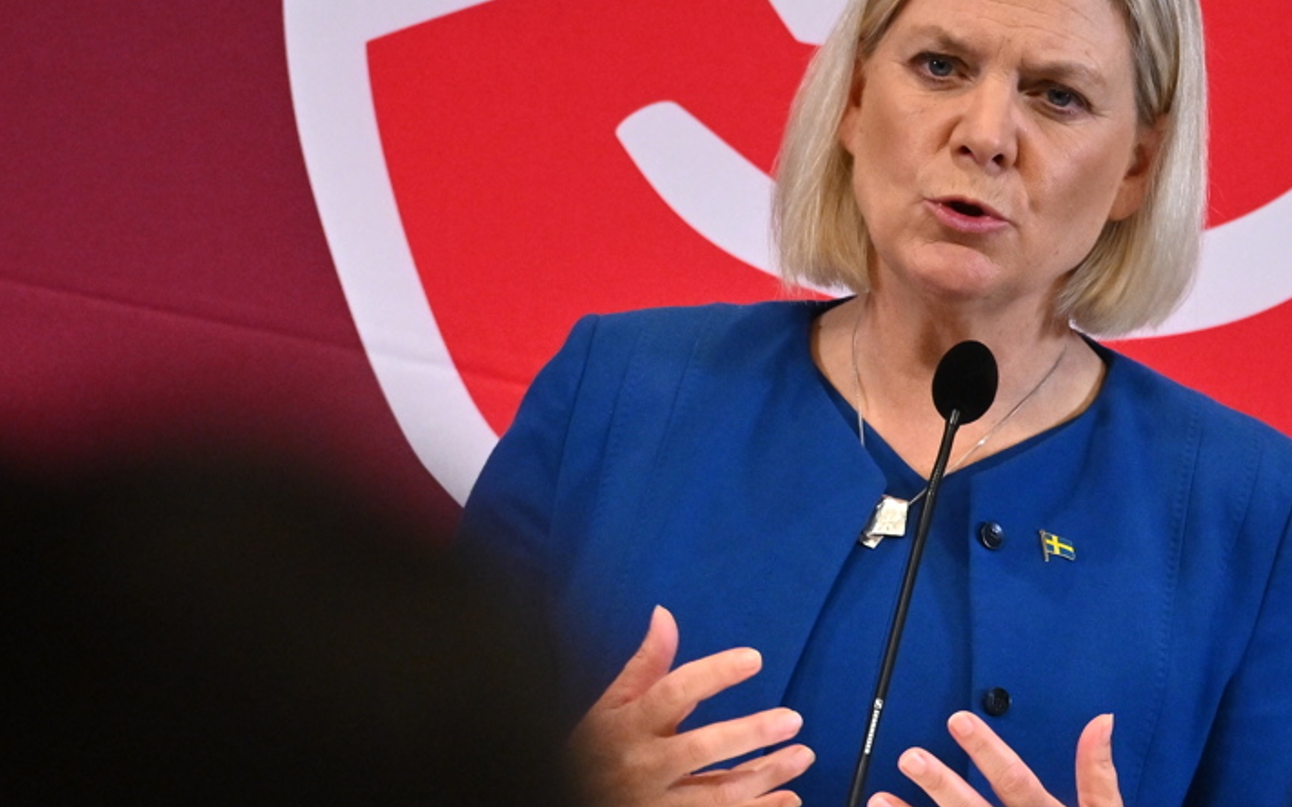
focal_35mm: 390
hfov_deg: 5.4
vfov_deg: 3.4
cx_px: 1065
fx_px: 13729
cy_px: 593
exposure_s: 1/320
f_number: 4.5
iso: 2500
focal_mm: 200
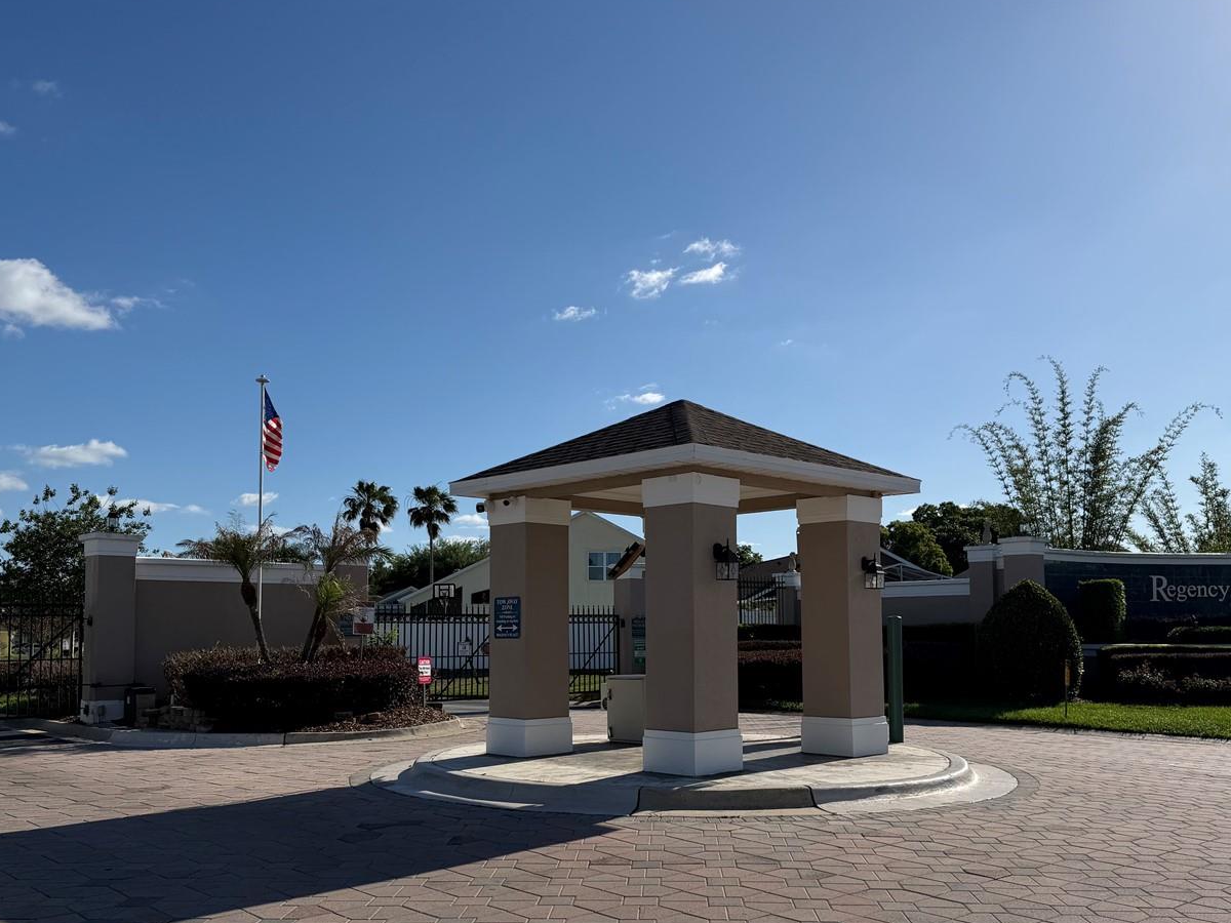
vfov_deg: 43.9
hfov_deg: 56.8
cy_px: 552
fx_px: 1138
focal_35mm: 32
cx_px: 624
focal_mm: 6.76
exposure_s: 1/8130
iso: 80
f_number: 1.78
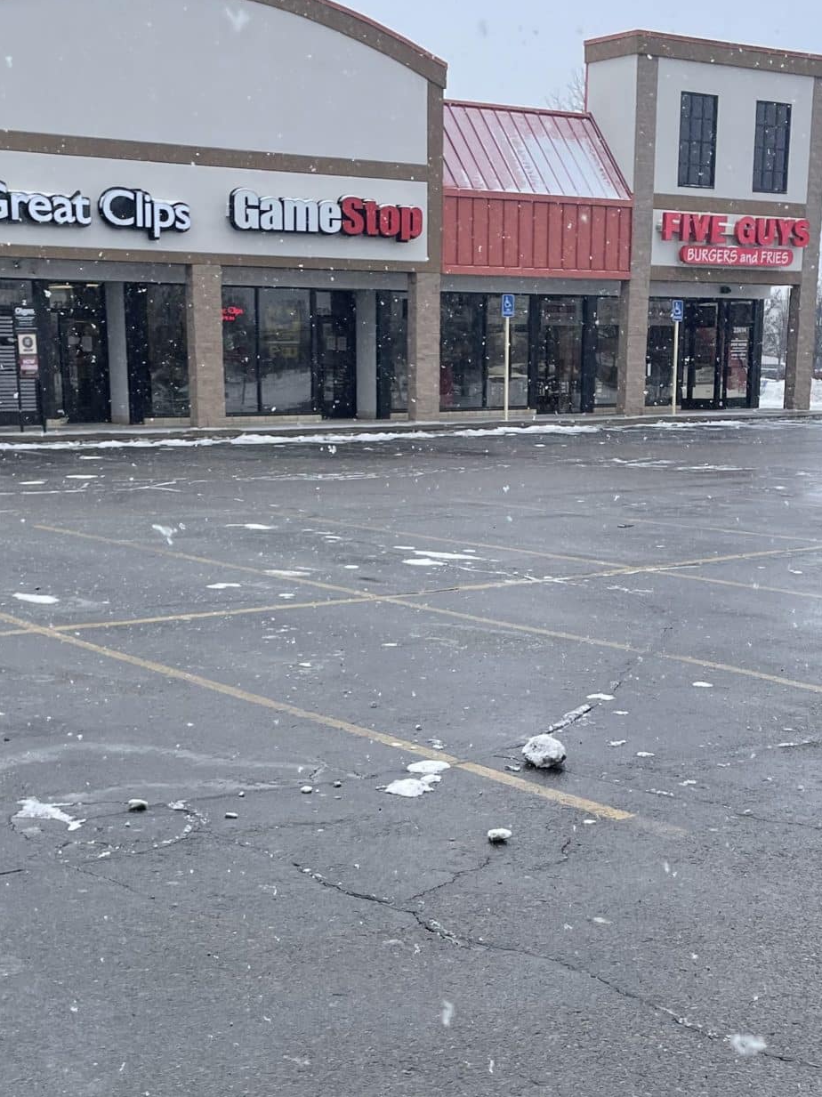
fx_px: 1711
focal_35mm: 54
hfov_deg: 27.0
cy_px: 822
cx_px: 397
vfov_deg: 34.8
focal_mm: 4.2
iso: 32
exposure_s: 1/785
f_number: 1.6
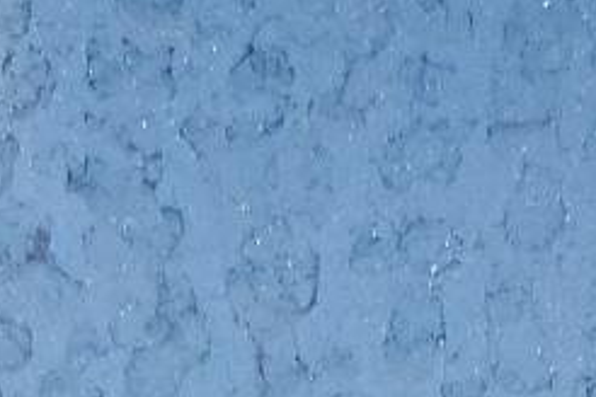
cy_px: 1445
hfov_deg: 11.5
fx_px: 2914
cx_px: 659
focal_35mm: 176
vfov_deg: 6.6
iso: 50
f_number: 1.5
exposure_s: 1/156
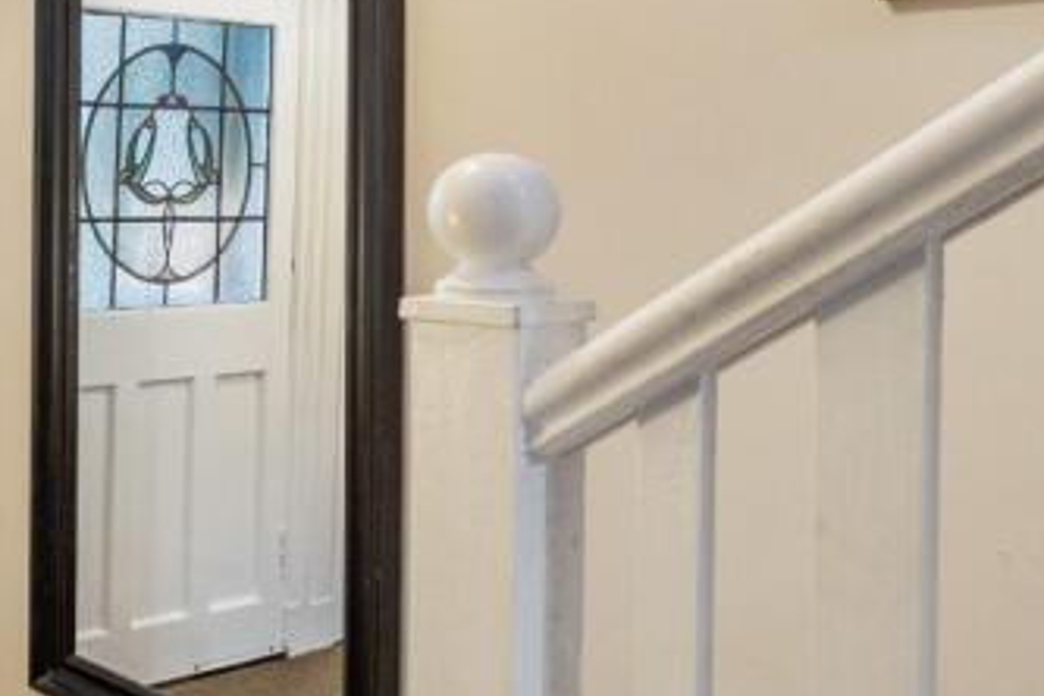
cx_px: -282
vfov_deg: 30.8
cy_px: 196
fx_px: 1247
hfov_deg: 34.0
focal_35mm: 43
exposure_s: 1/4
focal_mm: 14
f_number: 8
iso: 640
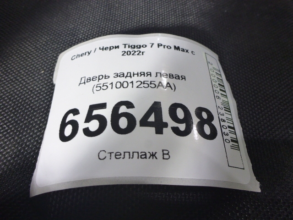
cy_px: 110
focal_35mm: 28
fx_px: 237
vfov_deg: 49.7
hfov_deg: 63.4
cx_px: 146
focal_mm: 4.9
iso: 320
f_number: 3.3
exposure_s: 1/60
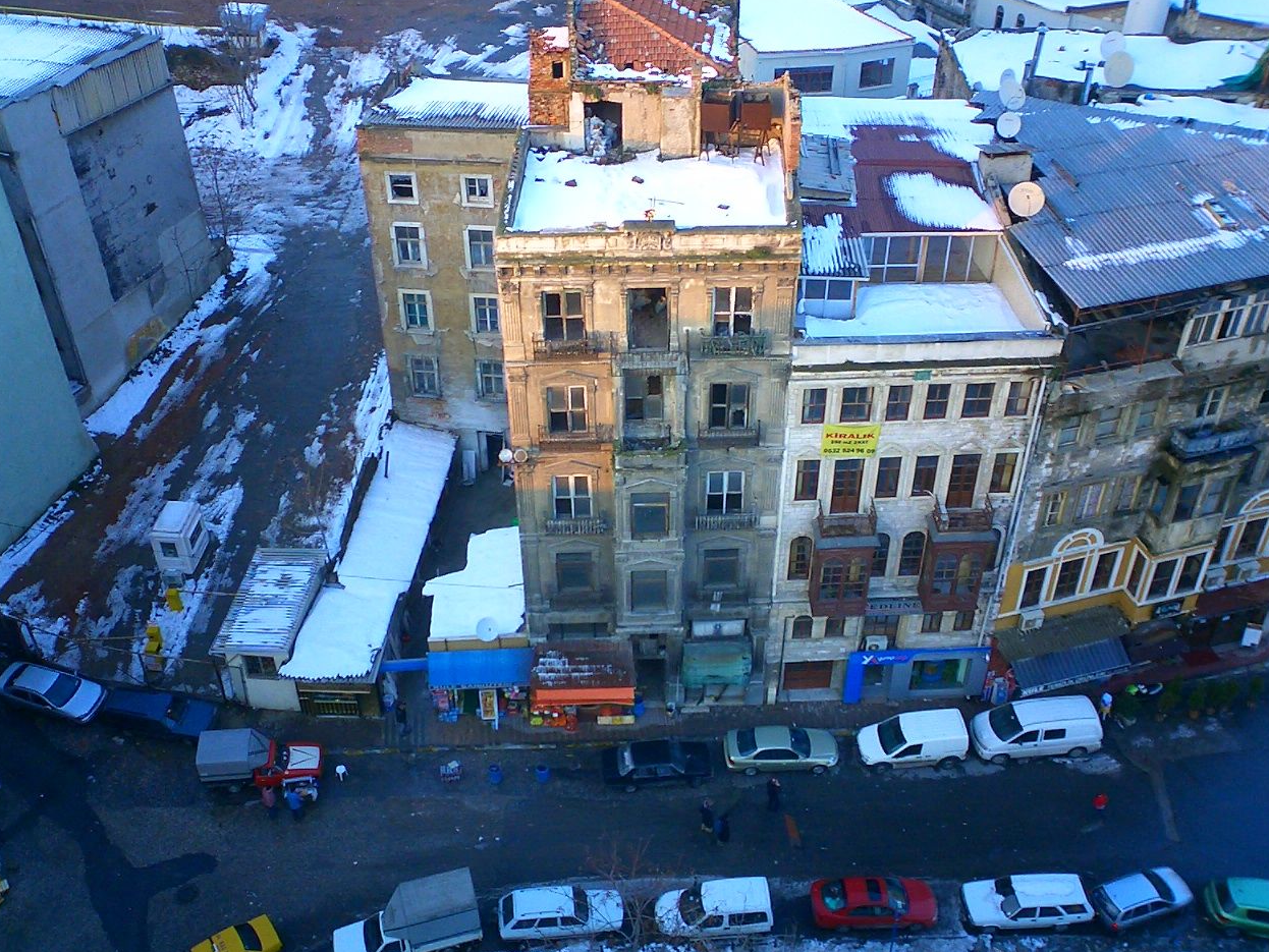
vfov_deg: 37.7
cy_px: 484
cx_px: 628
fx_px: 1393
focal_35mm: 38
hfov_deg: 49.0
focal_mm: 5.6
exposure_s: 1/60
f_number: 3.5
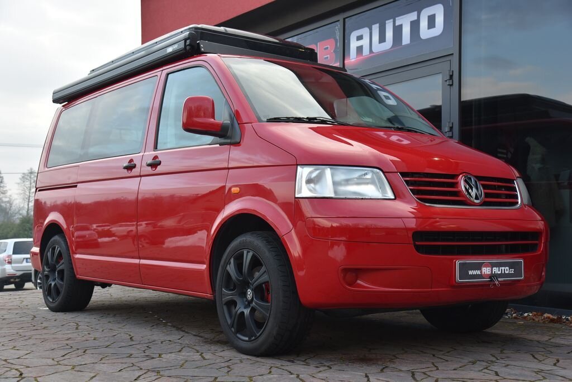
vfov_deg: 29.3
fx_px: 731
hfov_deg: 42.7
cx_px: 286
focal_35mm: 46
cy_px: 191
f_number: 5.6
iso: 500
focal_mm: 46
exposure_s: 1/125
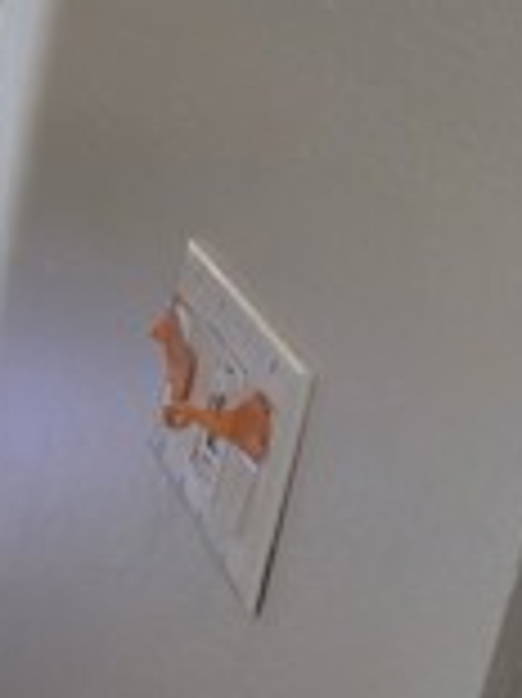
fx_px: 1913
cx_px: -459
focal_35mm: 95
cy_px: 338
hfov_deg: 13.7
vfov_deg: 20.7
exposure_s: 1/120
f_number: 1.7
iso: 800
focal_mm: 6.3
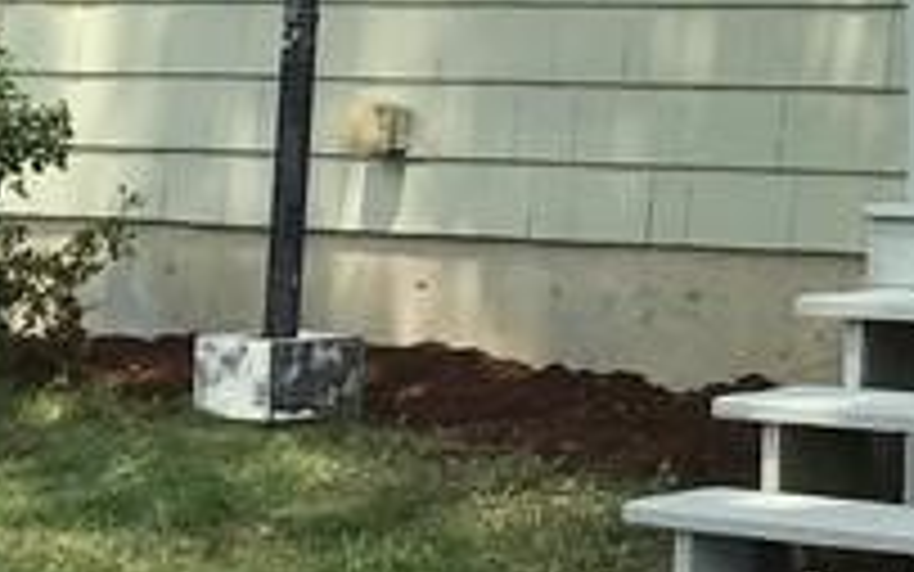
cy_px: -266
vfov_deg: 7.8
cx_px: 1234
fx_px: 4136
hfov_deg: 12.2
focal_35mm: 166
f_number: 2.4
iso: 25
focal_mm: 3.3
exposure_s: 1/886
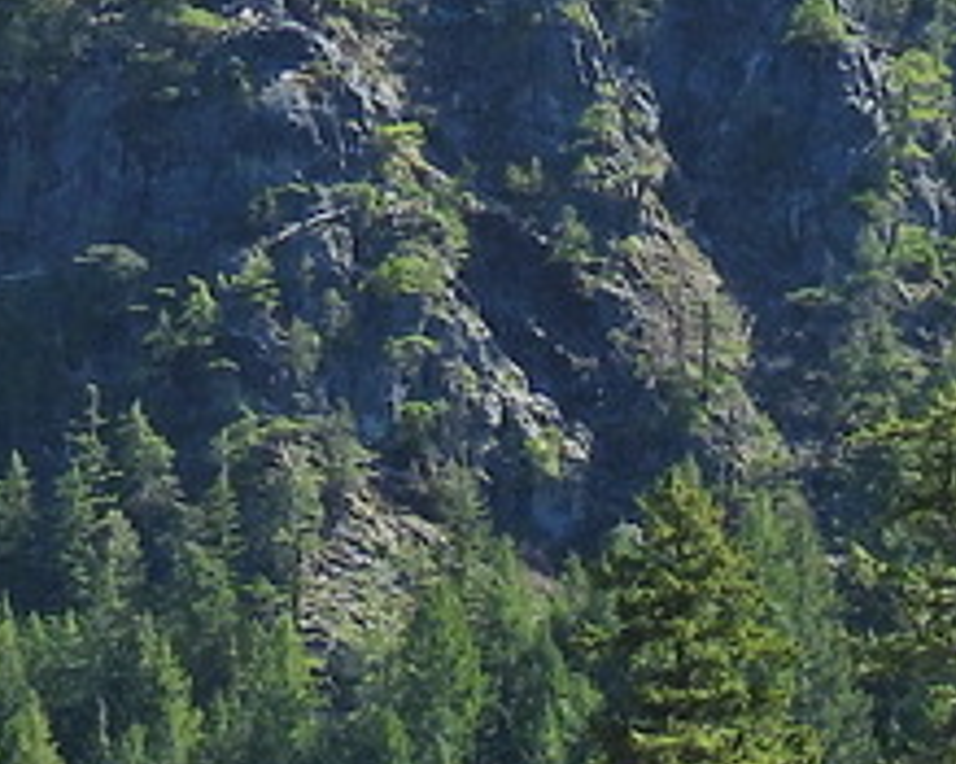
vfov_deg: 4.4
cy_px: 1842
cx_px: 489
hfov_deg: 5.7
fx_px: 9672
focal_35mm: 342
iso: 100
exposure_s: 1/640
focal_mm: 10.7
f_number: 3.5
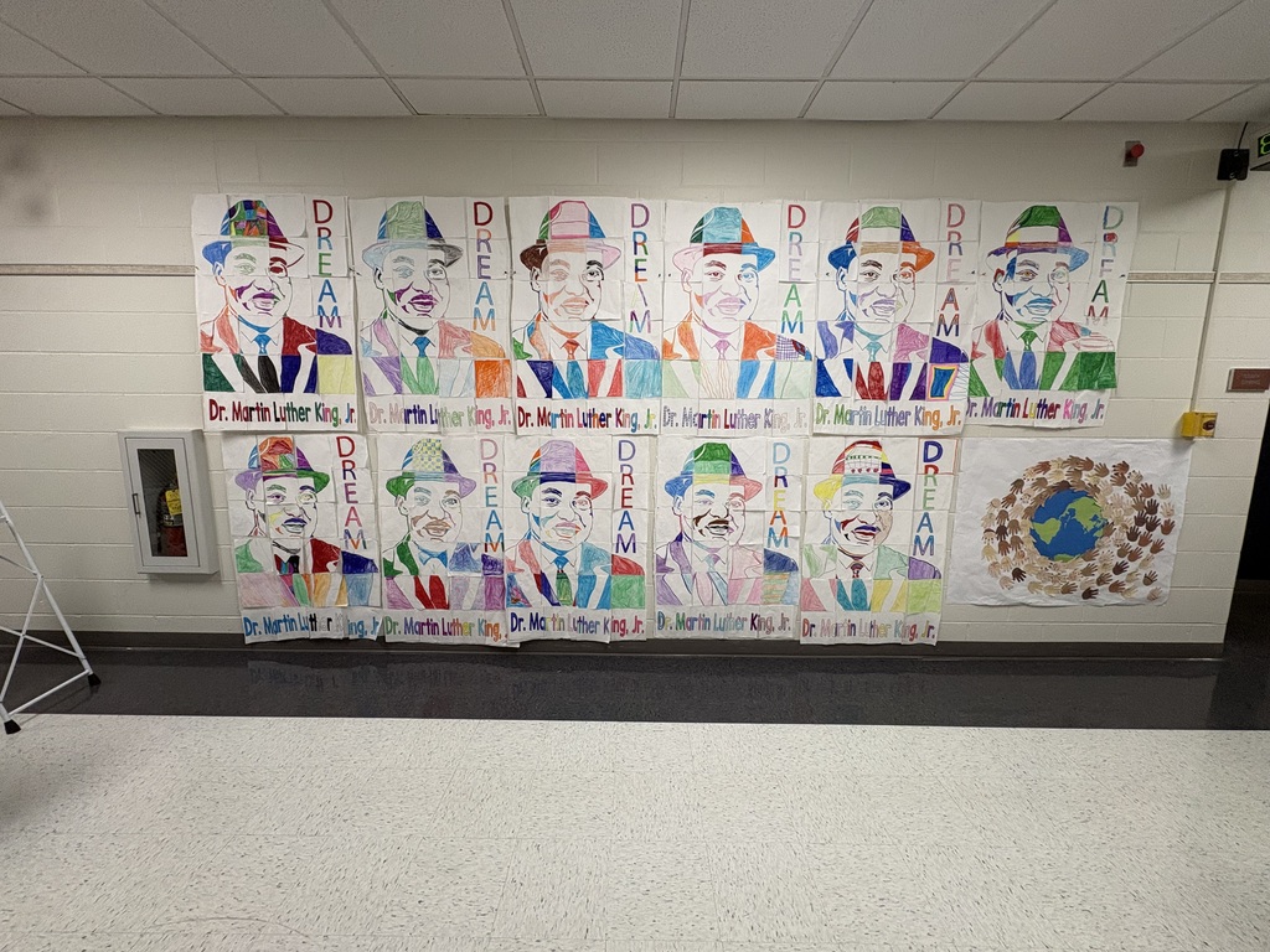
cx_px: 635
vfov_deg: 85.7
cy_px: 476
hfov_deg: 102.1
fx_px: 514
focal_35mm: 14
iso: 160
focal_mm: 2.22
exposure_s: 1/120
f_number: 2.2
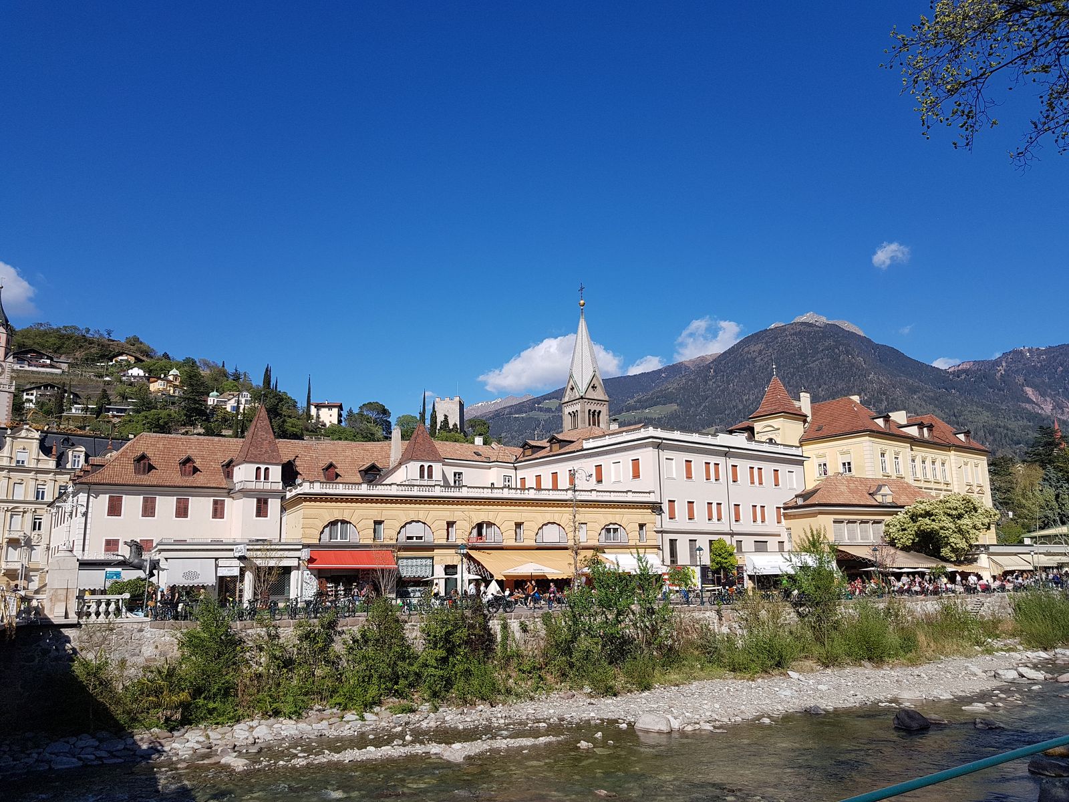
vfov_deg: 53.1
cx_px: 534
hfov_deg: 67.3
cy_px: 401
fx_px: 803
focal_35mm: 26
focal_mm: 4.2
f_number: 1.7
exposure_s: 1/3064
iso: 50
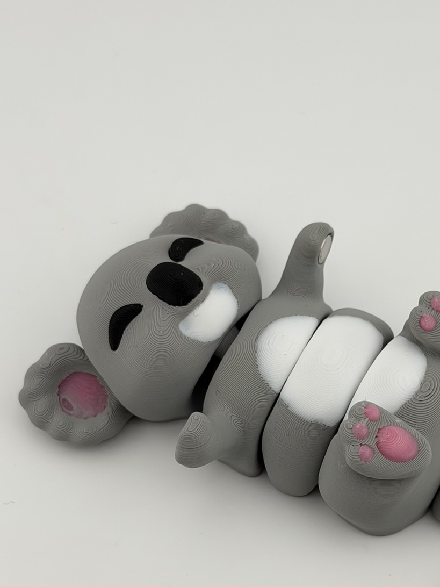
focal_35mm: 90
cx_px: 305
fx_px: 1525
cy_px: 436
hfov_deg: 16.4
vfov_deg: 21.6
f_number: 1.78
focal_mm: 6.76
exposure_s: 1/2273
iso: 64
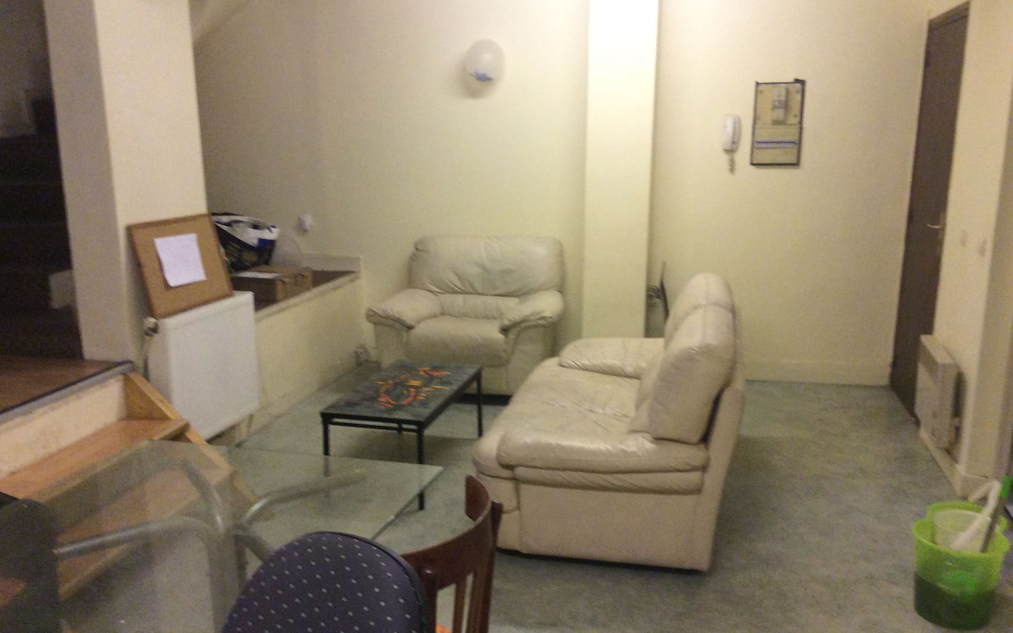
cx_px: 506
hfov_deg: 56.7
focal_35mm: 34
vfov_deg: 37.2
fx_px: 939
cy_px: 341
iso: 125
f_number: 2.4
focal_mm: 3.3
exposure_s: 1/25
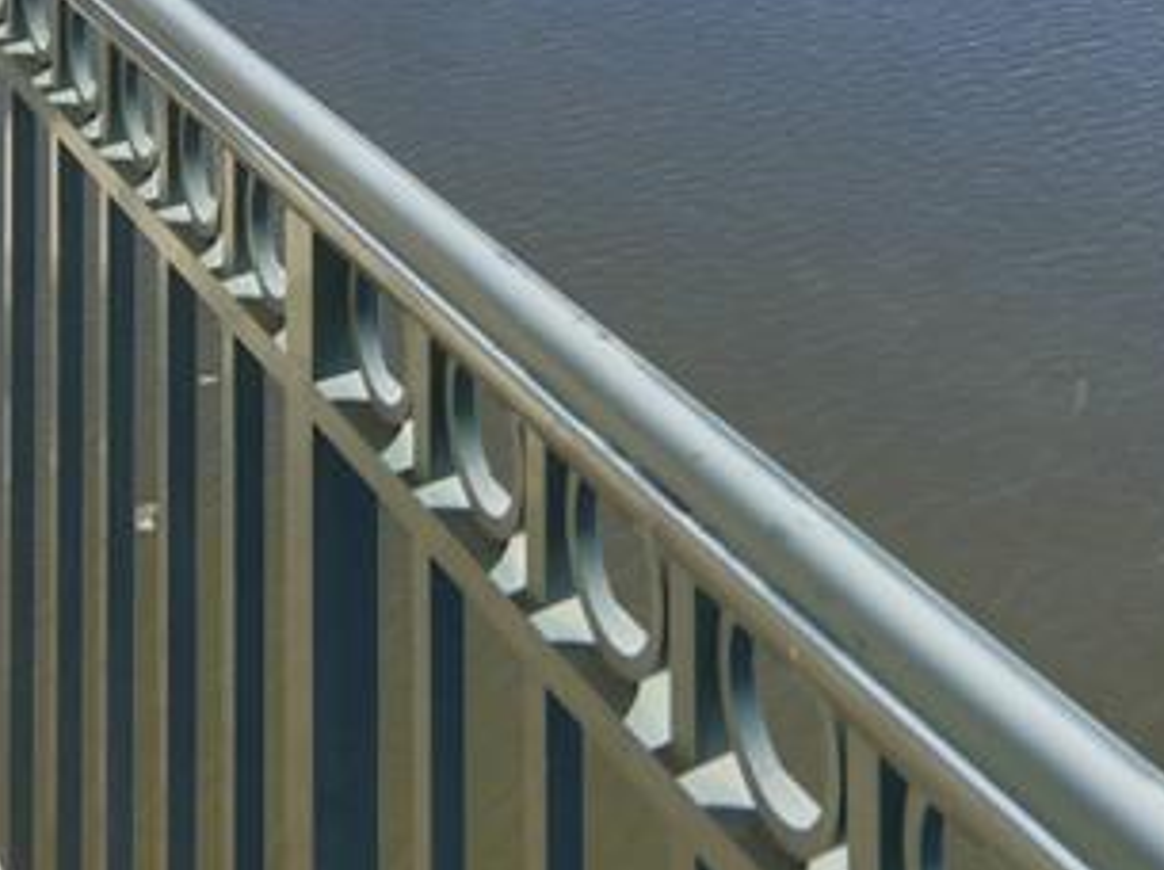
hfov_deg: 34.9
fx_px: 1847
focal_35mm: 55
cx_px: 664
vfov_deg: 23.7
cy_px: -233
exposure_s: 1/1250
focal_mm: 17
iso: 100
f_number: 8
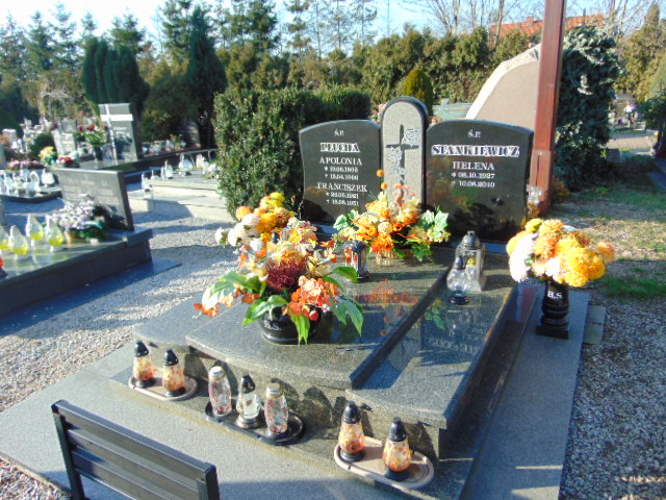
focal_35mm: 25
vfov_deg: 54.9
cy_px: 250
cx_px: 333
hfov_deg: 69.4
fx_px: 481
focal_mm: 4.5
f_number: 3
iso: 80
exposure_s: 1/320
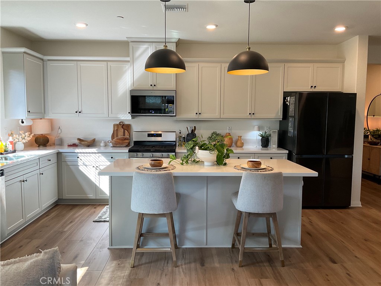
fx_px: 319
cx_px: 190
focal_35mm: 29
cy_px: 143
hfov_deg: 61.7
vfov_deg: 48.2
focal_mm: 3
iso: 64
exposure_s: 1/120
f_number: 1.8
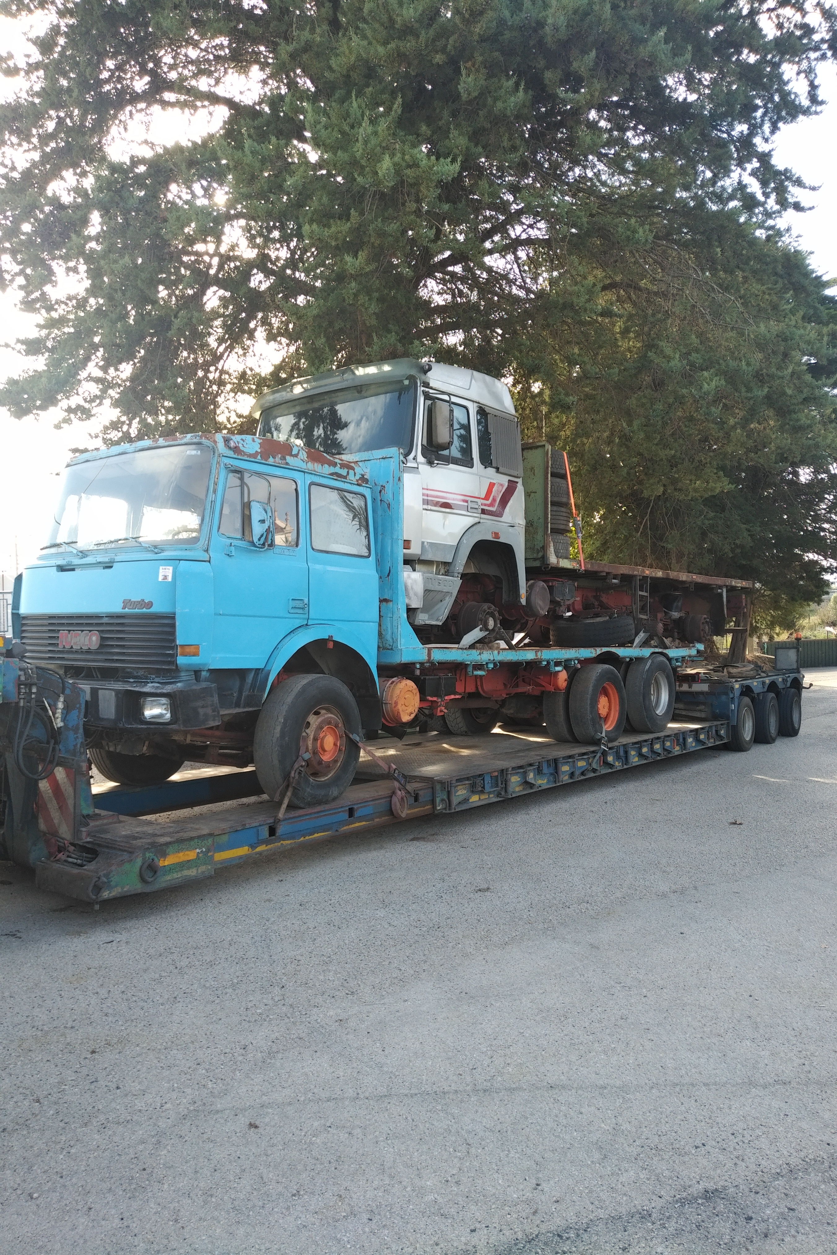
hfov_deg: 51.3
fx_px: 872
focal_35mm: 25
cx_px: 418
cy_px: 628
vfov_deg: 71.5
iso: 100
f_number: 2
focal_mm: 4.52
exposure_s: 1/202
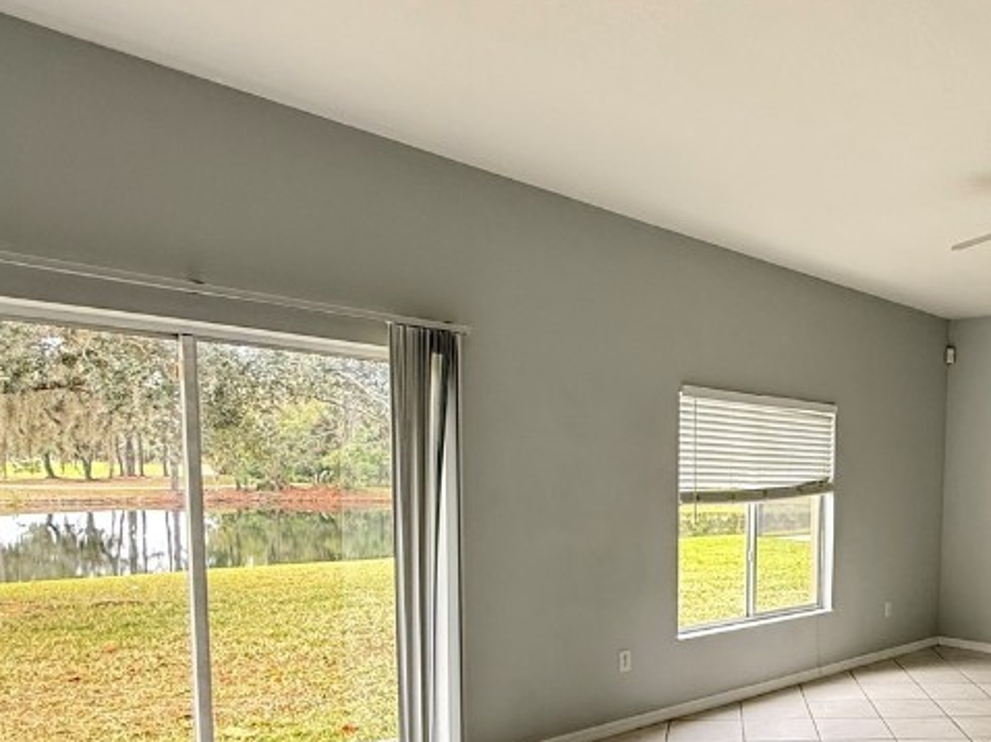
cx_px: 844
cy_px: 551
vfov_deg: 45.2
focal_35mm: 30
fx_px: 858
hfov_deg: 54.2
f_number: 2.2
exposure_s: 1/99
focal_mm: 2.22
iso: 200
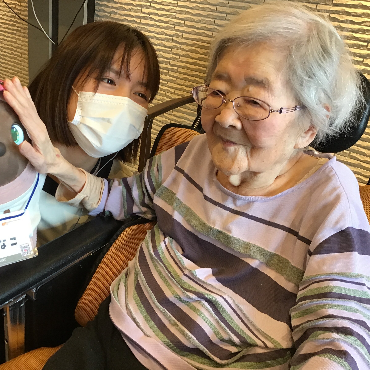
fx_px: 447
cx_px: 121
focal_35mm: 37
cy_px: 183
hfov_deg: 44.2
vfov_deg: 44.9
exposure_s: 1/30
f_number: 2.4
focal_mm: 3.3
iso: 80
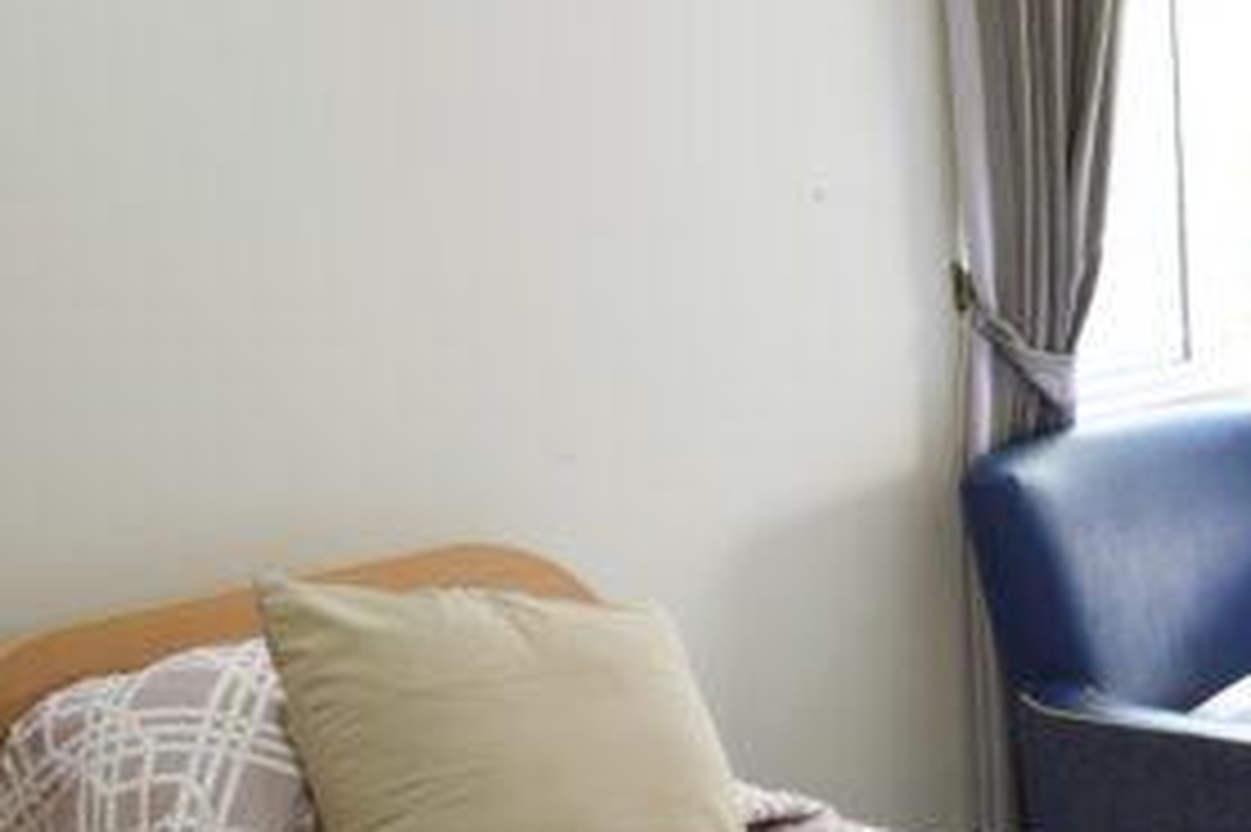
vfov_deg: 16.2
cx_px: 1512
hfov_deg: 22.4
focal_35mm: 83
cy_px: 742
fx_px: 2892
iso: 100
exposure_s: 2
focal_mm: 30.1
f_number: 8
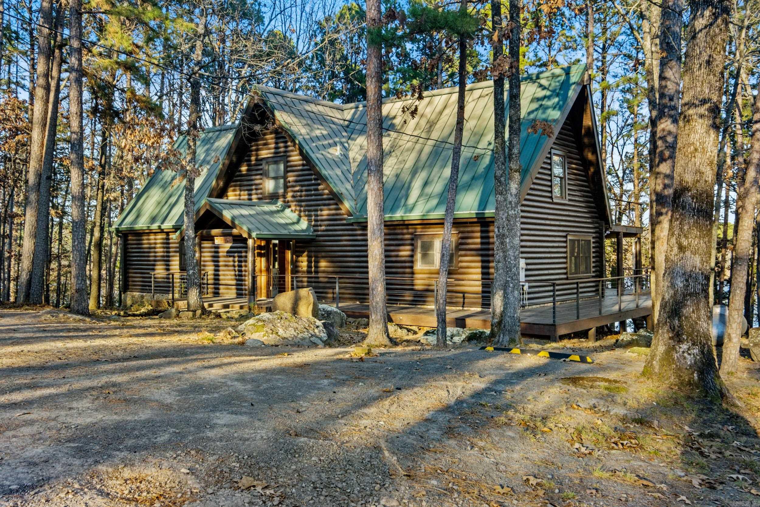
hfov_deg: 57.2
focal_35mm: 33
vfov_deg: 40.0
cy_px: 254
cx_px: 380
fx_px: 697
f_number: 10
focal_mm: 21.9
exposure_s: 1/5
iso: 200
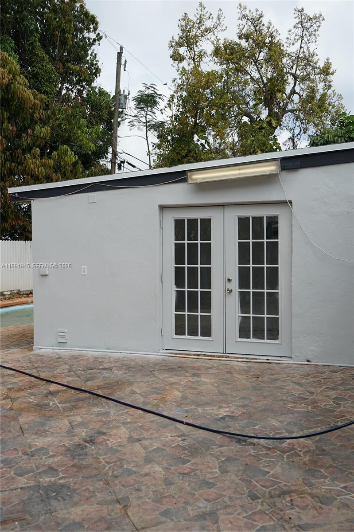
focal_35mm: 35
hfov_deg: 37.8
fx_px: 517
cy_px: 266
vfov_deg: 54.5
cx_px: 177
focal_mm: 35
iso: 100
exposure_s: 1/320
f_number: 8
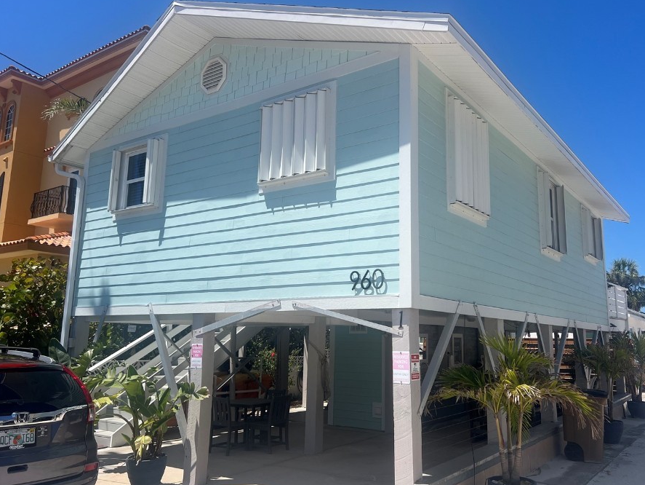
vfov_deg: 46.8
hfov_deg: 59.9
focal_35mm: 30
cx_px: 345
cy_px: 234
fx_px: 559
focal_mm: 5.7
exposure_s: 1/6211
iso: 50
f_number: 1.5
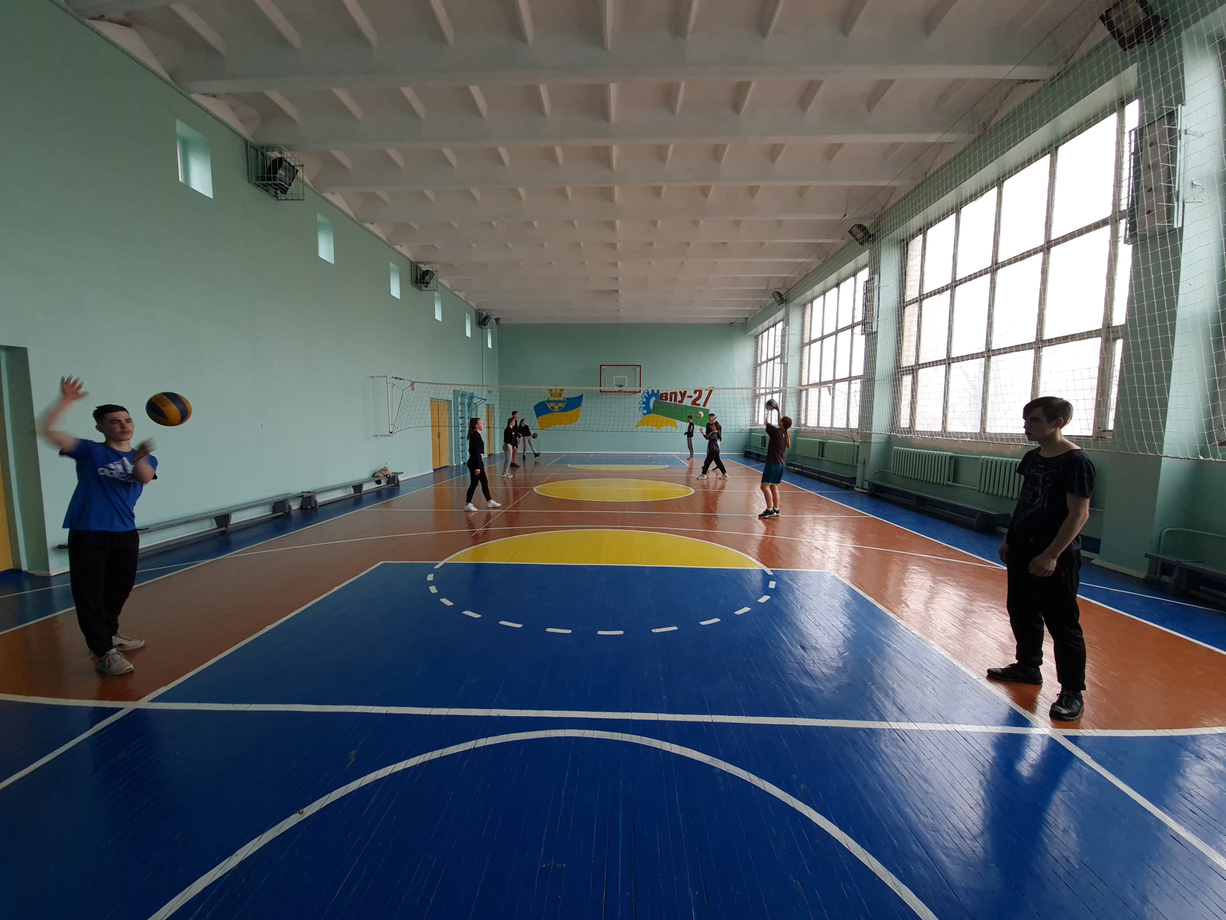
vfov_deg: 89.9
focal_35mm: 13
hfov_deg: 106.2
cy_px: 460
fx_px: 460
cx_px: 613
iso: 160
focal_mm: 2.2
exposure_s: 1/33
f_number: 2.2
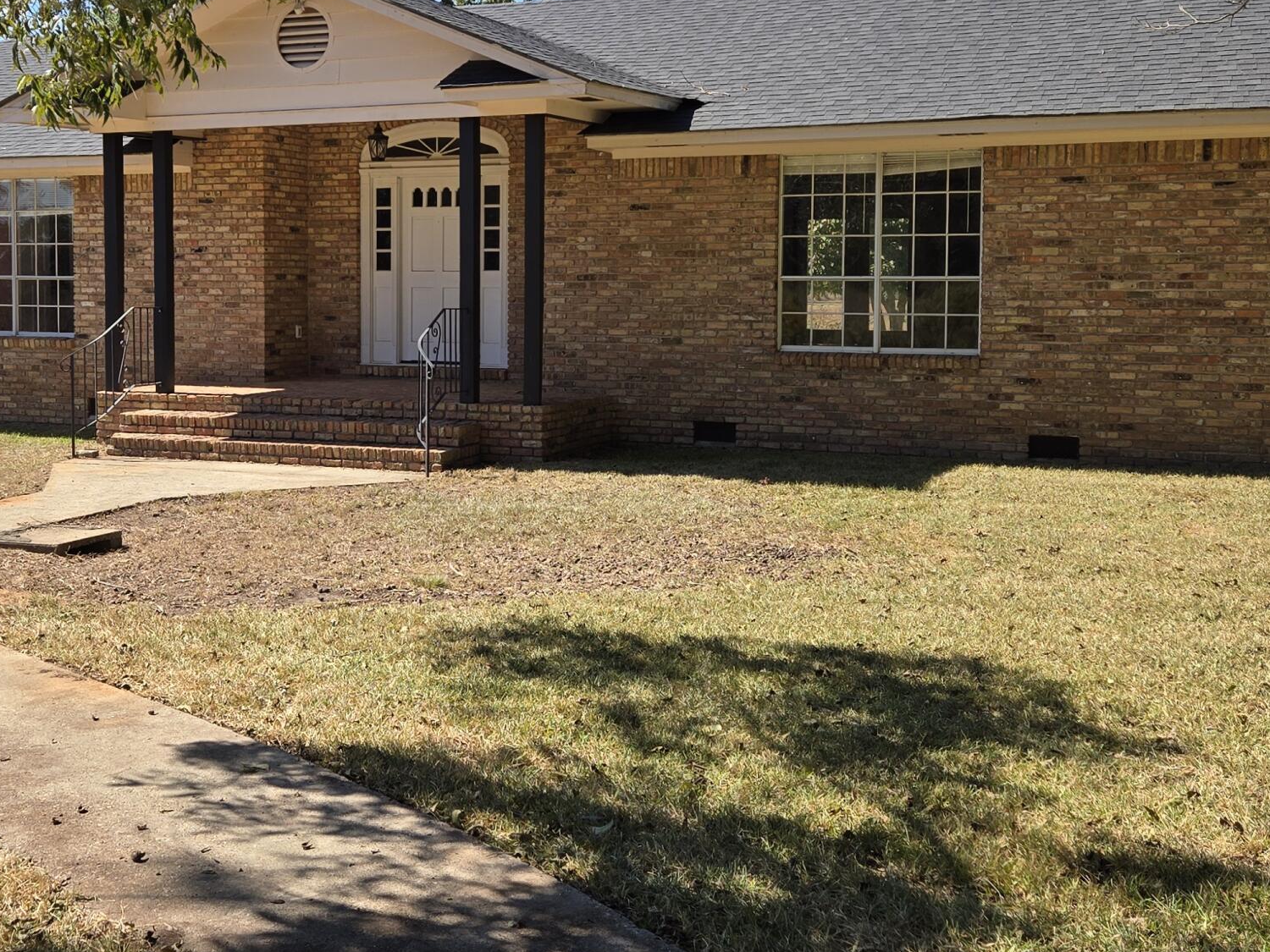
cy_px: 302
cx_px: 532
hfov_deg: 41.1
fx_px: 1688
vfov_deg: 31.2
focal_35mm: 46
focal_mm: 5.4
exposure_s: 1/1205
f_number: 1.8
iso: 25
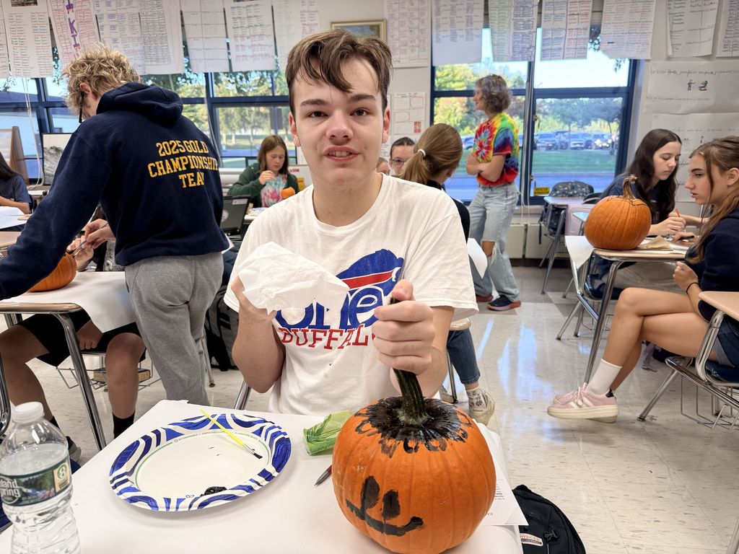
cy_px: 277
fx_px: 512
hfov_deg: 71.6
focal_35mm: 24
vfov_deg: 56.8
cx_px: 370
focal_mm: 6.76
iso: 125
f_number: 1.78
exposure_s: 1/120
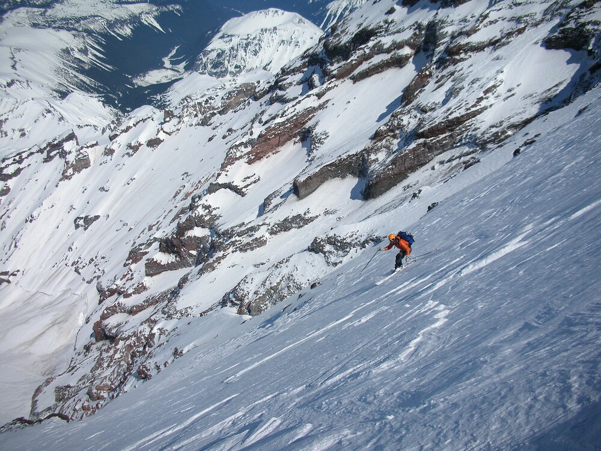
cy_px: 226
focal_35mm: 35
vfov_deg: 40.7
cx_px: 300
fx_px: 608
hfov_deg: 52.6
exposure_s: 1/250
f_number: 8.5
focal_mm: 5.8
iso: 50
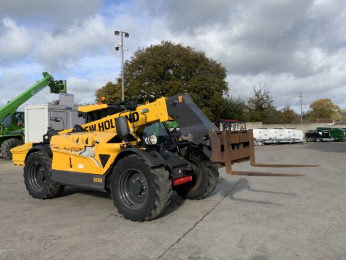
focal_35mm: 30
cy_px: 128
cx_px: 172
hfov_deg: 60.0
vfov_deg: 46.8
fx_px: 300
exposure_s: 1/1786
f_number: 1.8
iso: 16
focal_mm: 3
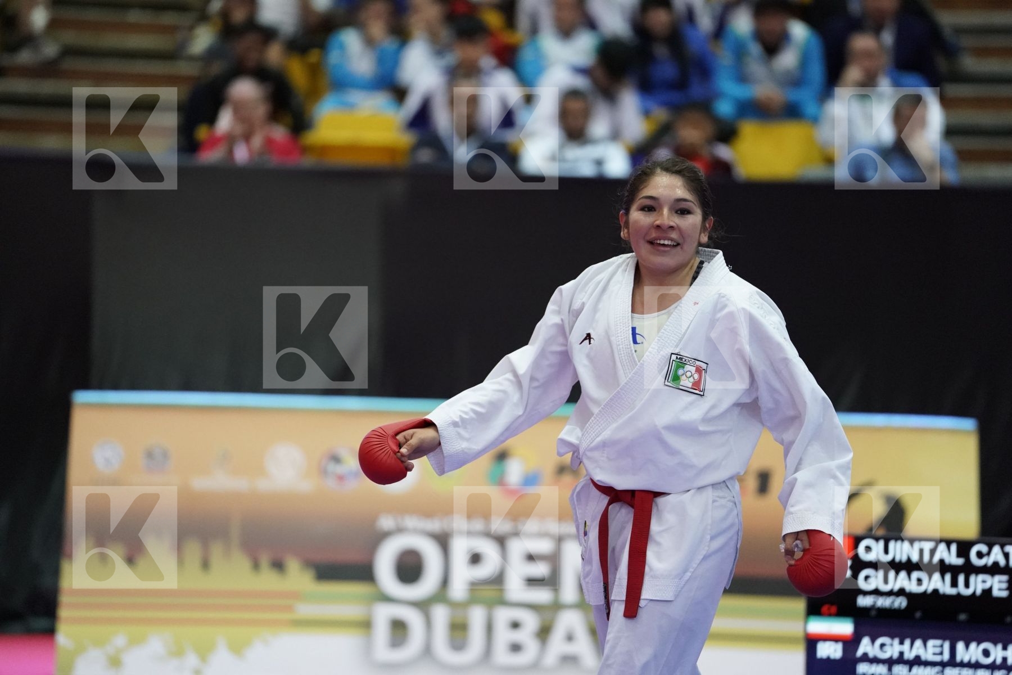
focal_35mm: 200
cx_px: 506
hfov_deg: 10.3
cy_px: 338
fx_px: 5622
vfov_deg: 6.9
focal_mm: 200
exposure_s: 1/1000
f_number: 2.8
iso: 6400
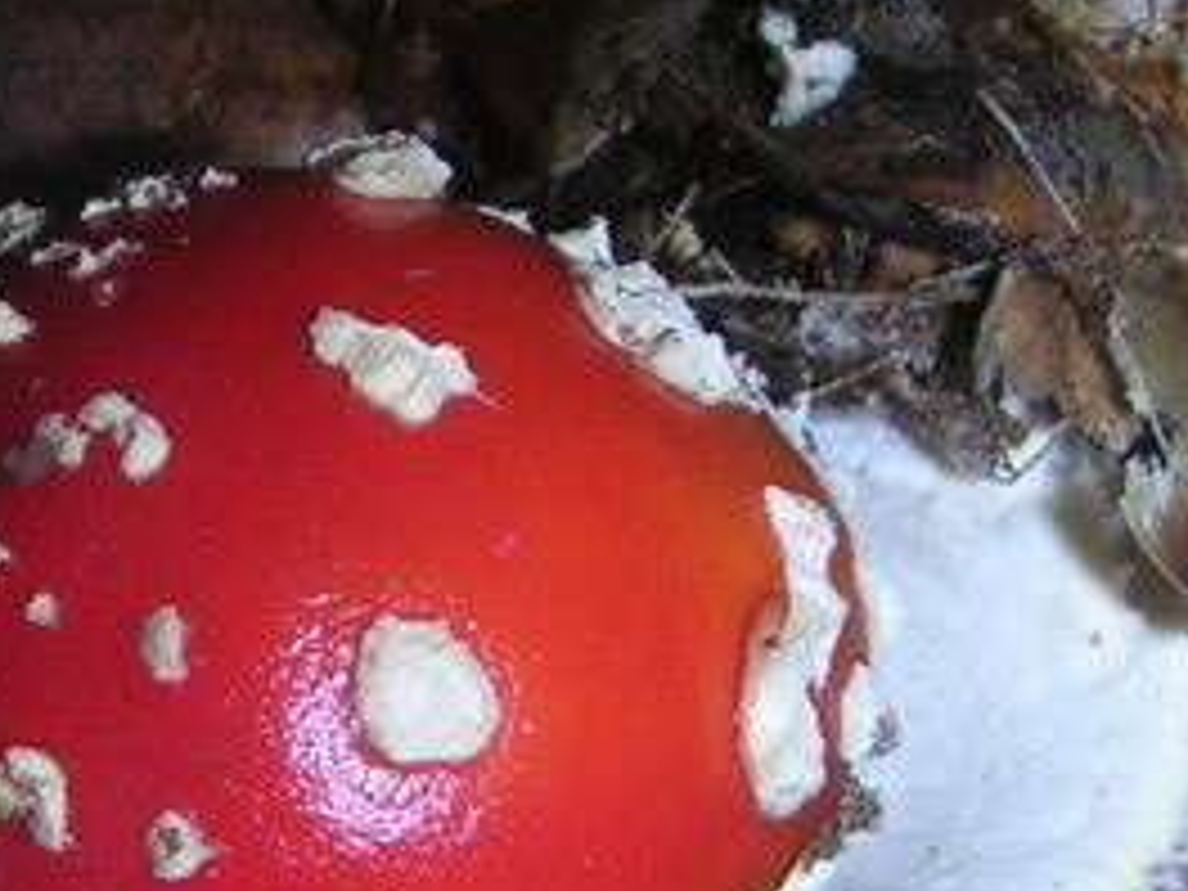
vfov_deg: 12.8
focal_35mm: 115
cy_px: 756
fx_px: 3947
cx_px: 333
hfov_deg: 17.0
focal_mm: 6
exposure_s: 1/45
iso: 160
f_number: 6.7
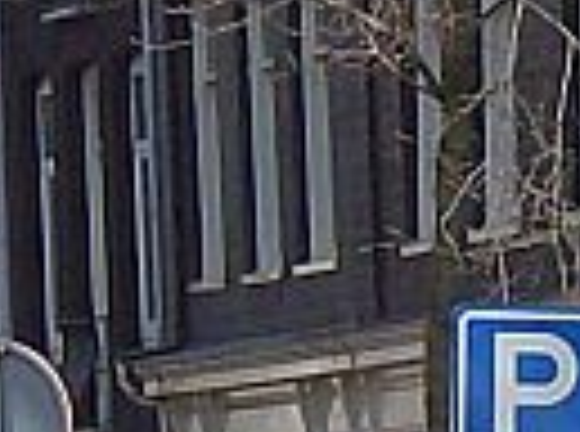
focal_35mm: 677
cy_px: 259
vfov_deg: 2.2
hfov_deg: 2.9
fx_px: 11312
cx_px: 544
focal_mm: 14.1
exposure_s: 1/240
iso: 100
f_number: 6.9
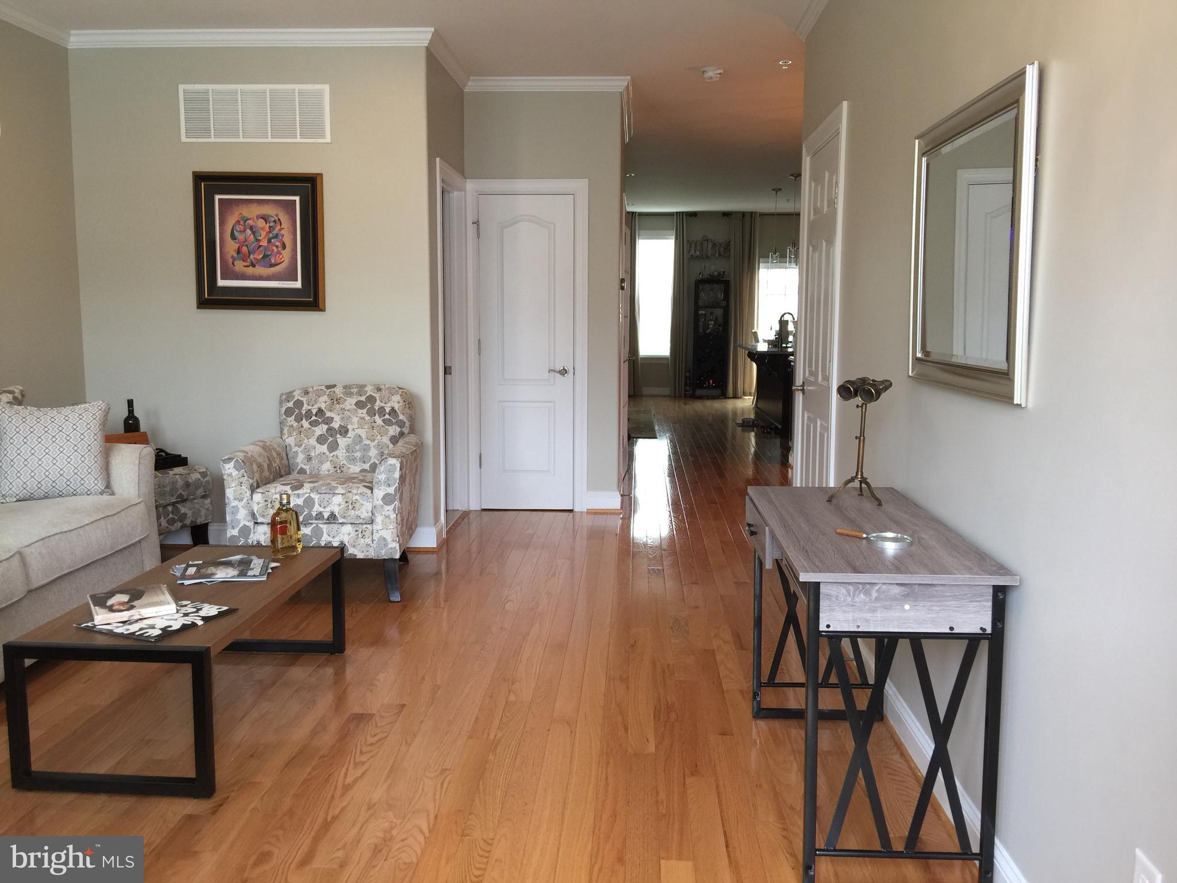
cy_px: 442
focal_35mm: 29
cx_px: 588
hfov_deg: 61.7
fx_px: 986
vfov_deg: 48.2
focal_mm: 4.15
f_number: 2.2
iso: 32
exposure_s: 1/15
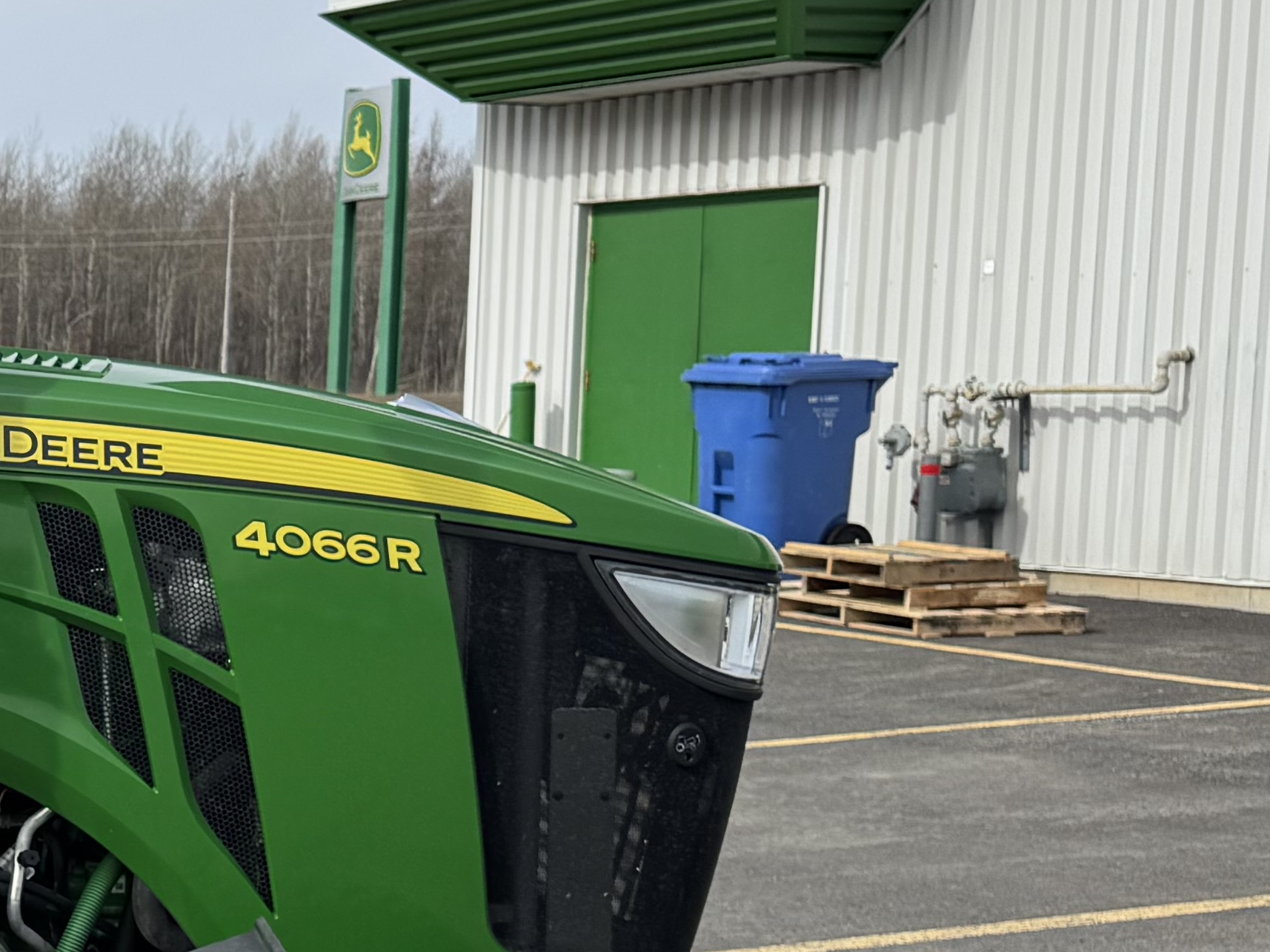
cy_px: 679
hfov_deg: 20.5
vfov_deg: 18.3
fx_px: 2935
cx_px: -683
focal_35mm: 80
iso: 80
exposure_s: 1/4608
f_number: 1.78
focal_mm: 6.76
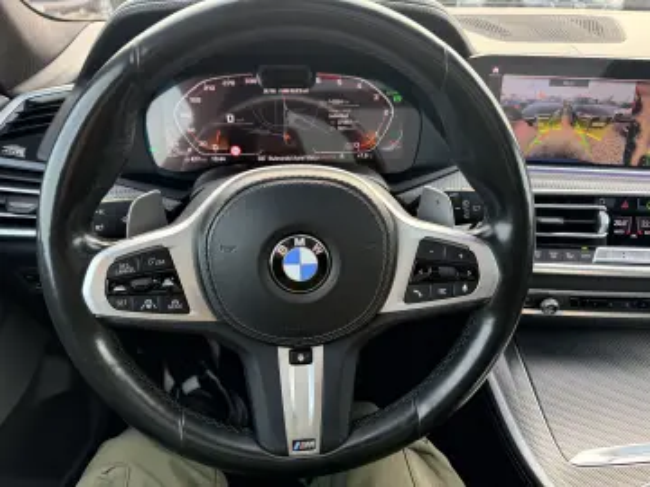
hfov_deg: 71.6
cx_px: 325
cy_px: 244
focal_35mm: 24
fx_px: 451
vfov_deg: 56.8
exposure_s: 1/196
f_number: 1.78
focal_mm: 6.76
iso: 200
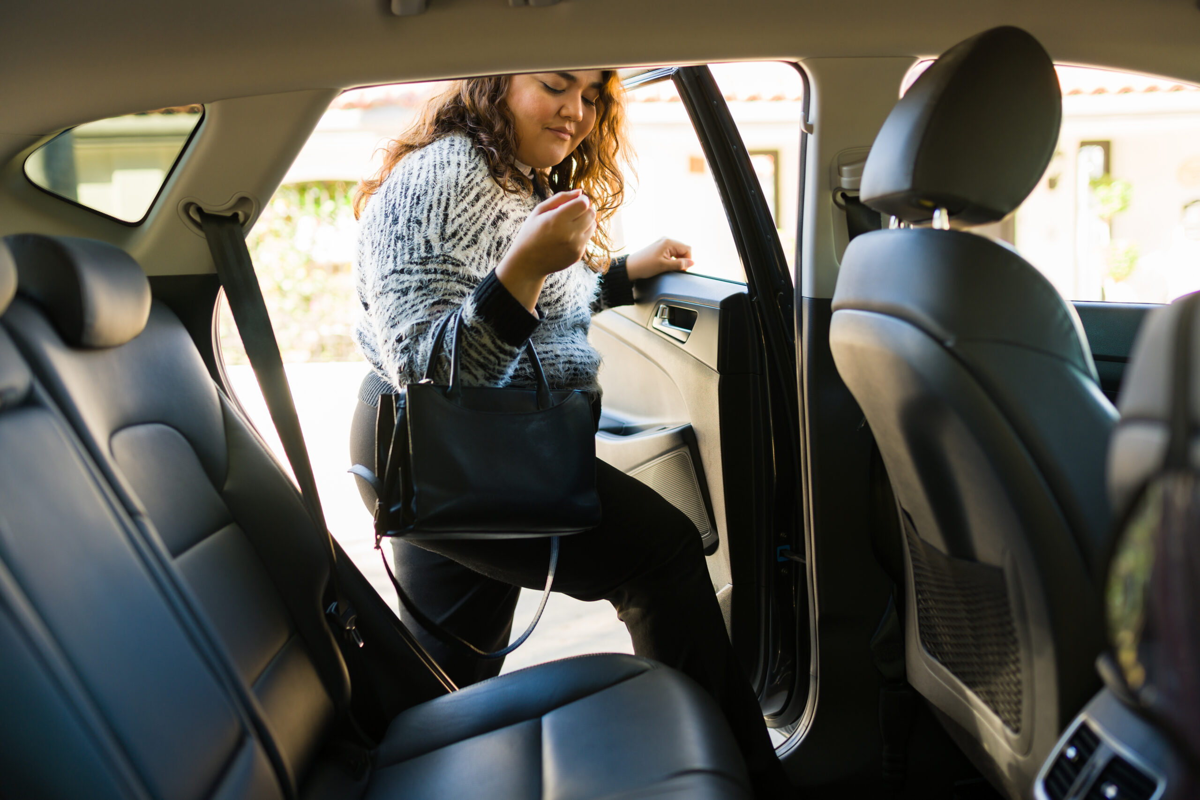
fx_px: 1167
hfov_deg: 54.4
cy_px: 400
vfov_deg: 37.9
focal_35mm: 35
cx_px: 600
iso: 100
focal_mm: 35
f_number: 1.8
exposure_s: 1/160
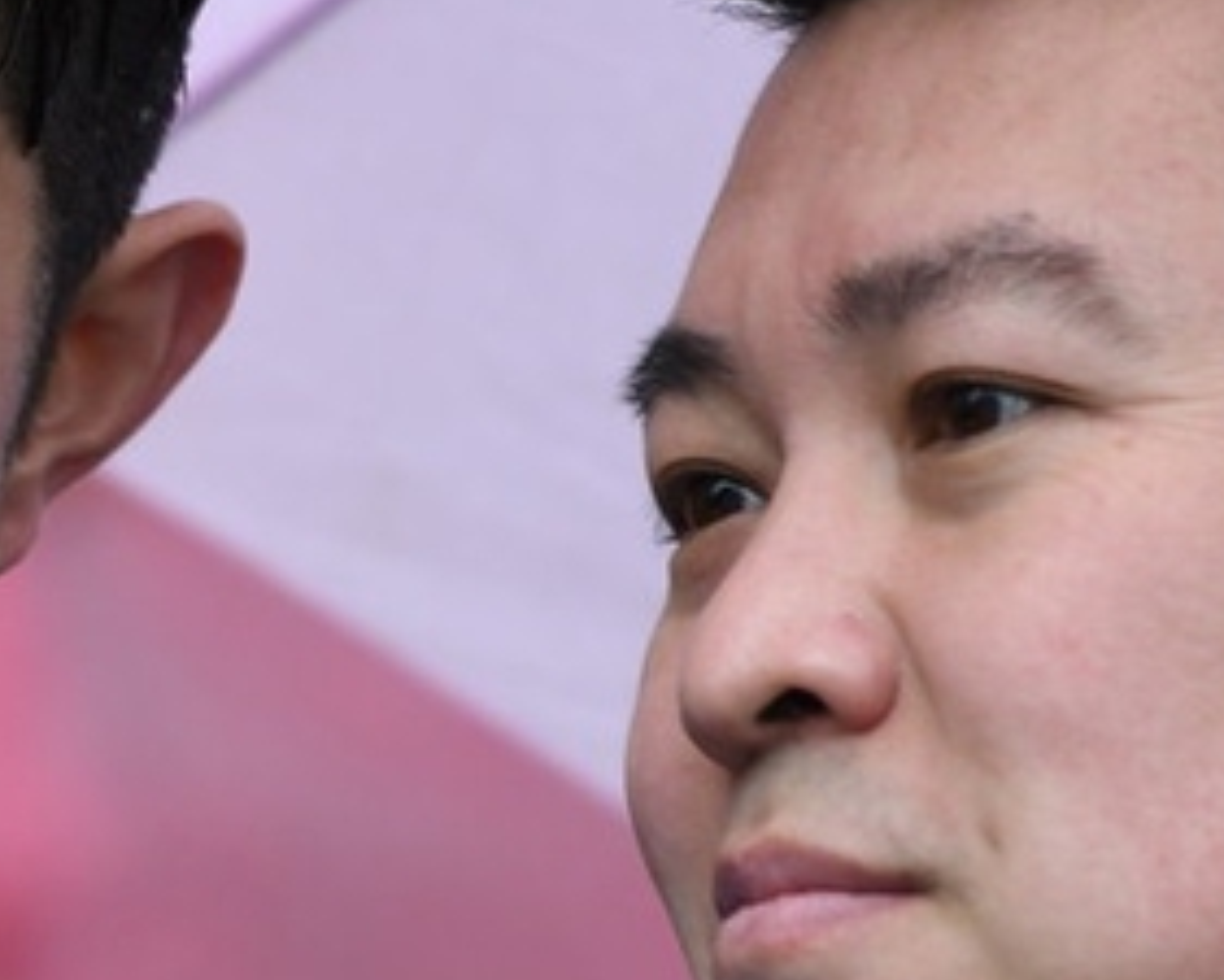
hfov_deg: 2.3
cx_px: -658
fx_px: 30171
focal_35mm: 833
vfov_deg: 1.9
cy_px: 584
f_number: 2.8
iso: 640
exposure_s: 1/500
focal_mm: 175
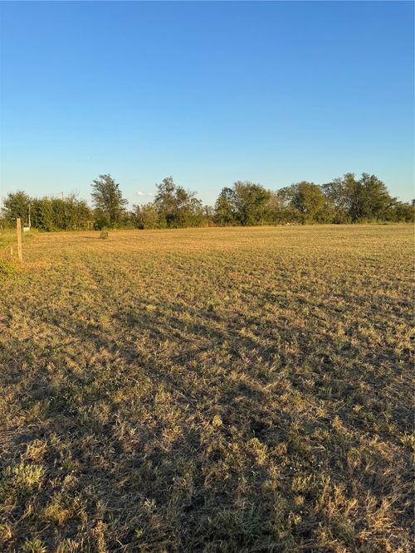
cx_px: 208
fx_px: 384
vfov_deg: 71.6
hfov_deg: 56.8
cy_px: 276
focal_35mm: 24
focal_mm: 6.76
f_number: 1.78
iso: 80
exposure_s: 1/1980
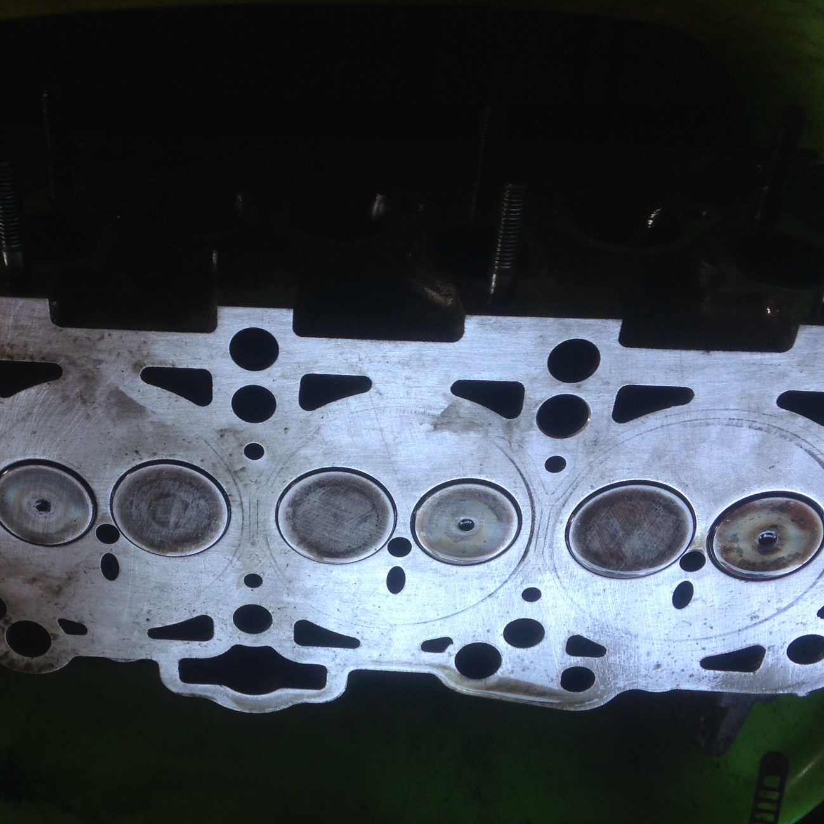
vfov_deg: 36.7
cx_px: 269
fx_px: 1239
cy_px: 475
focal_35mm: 46
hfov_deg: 36.4
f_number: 2.4
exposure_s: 1/40
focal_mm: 4.12
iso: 64
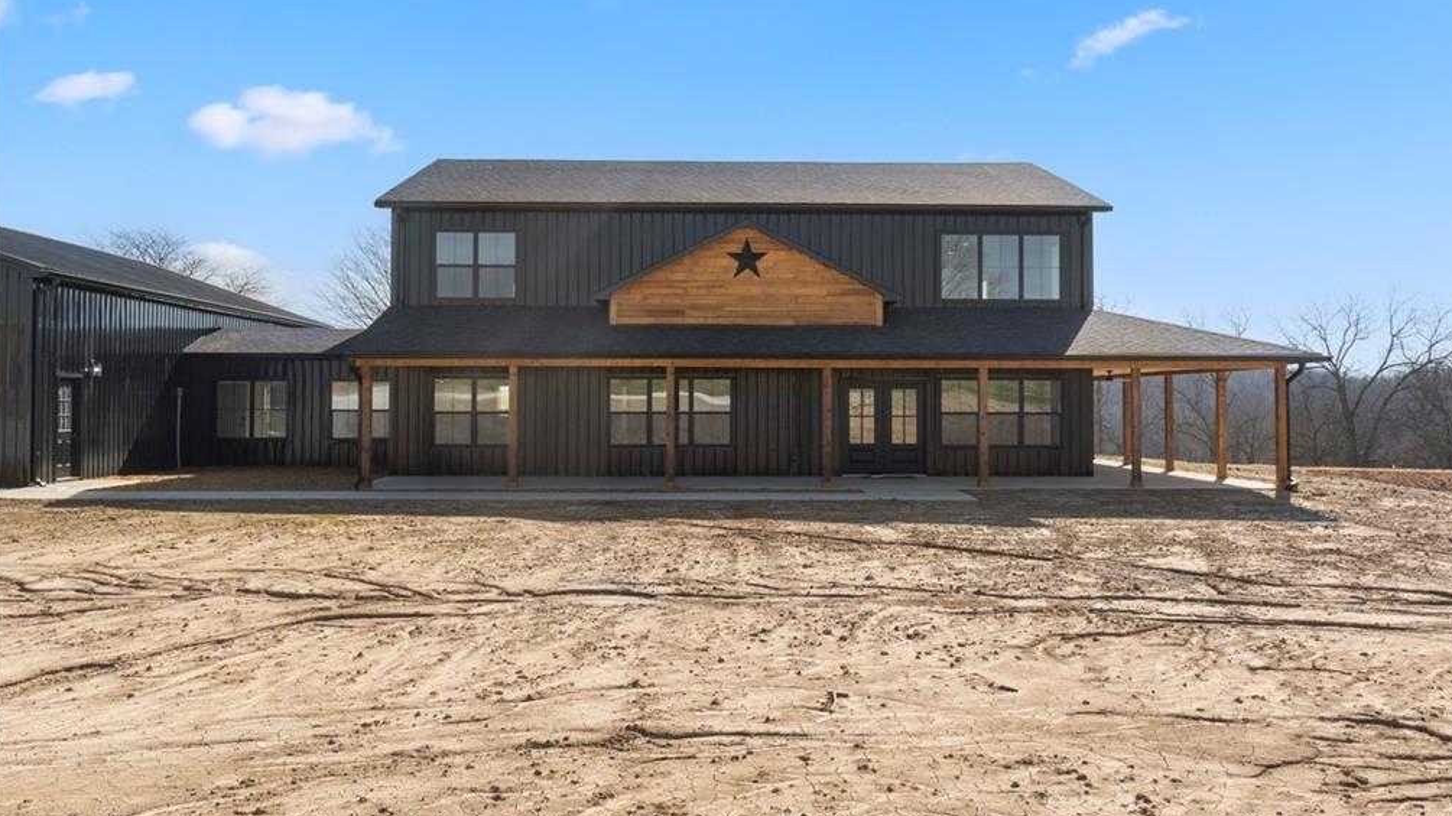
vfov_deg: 36.6
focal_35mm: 32
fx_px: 1232
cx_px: 733
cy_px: 368
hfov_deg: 61.0
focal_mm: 20
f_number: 9
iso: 320
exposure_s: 1/640
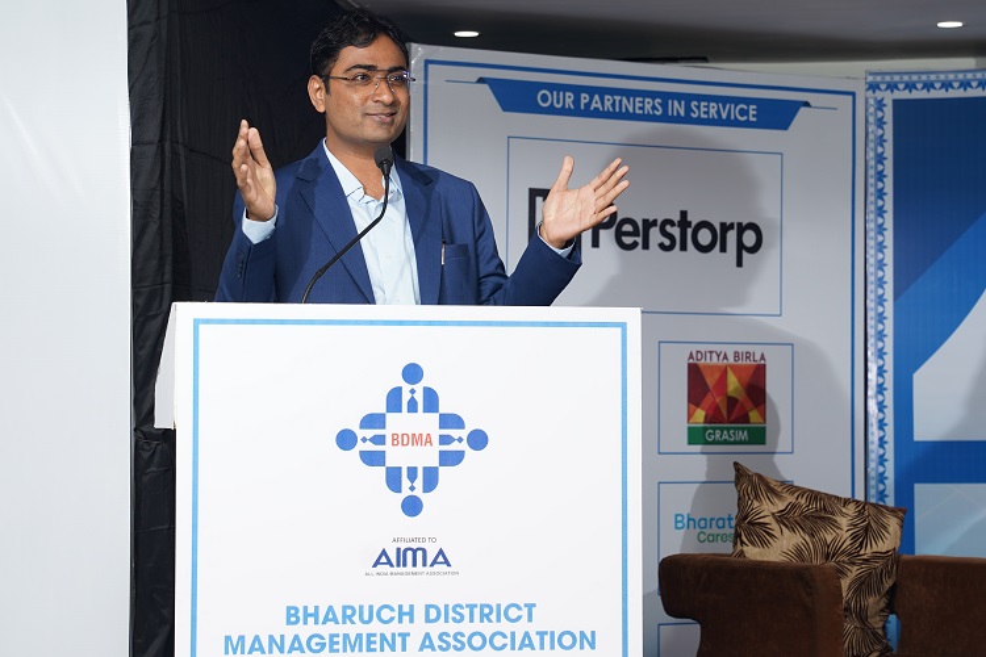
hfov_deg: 19.5
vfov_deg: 13.0
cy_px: 328
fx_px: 2876
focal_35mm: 105
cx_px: 493
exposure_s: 1/200
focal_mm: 70
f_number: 5.6
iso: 200
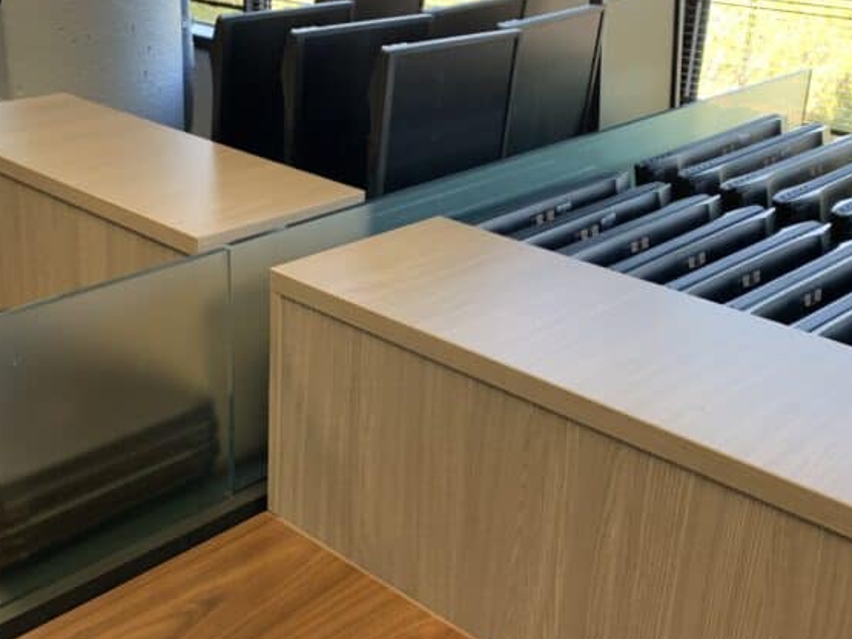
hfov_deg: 39.3
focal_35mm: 48
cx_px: 309
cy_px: 329
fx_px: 1181
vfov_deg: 30.3
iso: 100
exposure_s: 1/63
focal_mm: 4.25
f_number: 1.8
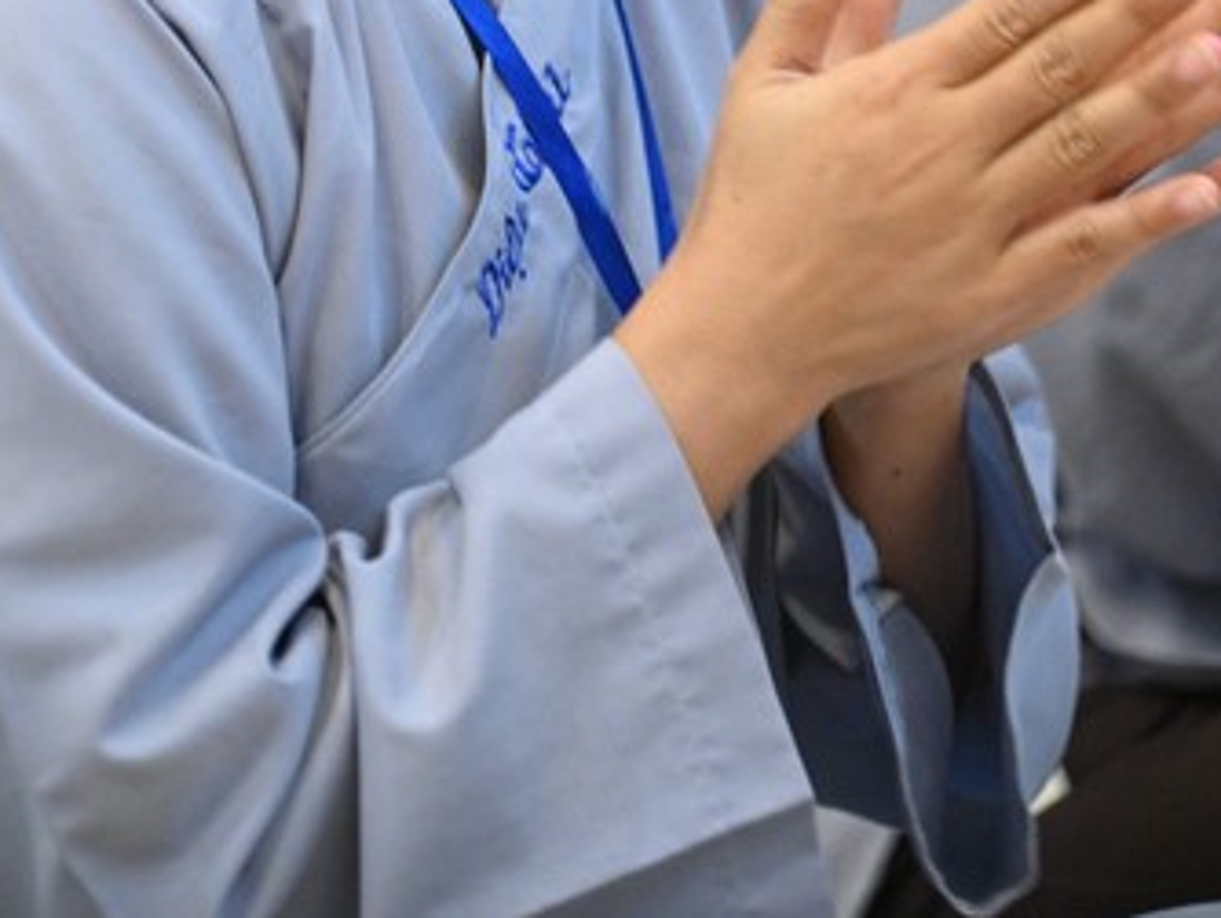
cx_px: 574
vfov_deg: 7.5
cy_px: -252
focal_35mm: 196
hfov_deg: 10.1
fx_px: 6918
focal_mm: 105
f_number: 4
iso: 10000
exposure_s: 1/250
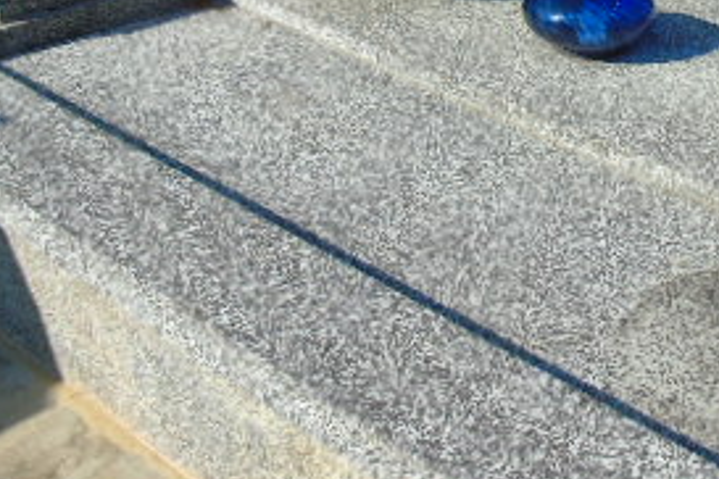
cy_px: -50
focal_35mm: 61
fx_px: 1218
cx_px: 664
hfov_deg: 31.2
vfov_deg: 21.1
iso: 80
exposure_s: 1/640
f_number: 3.4
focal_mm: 4.4
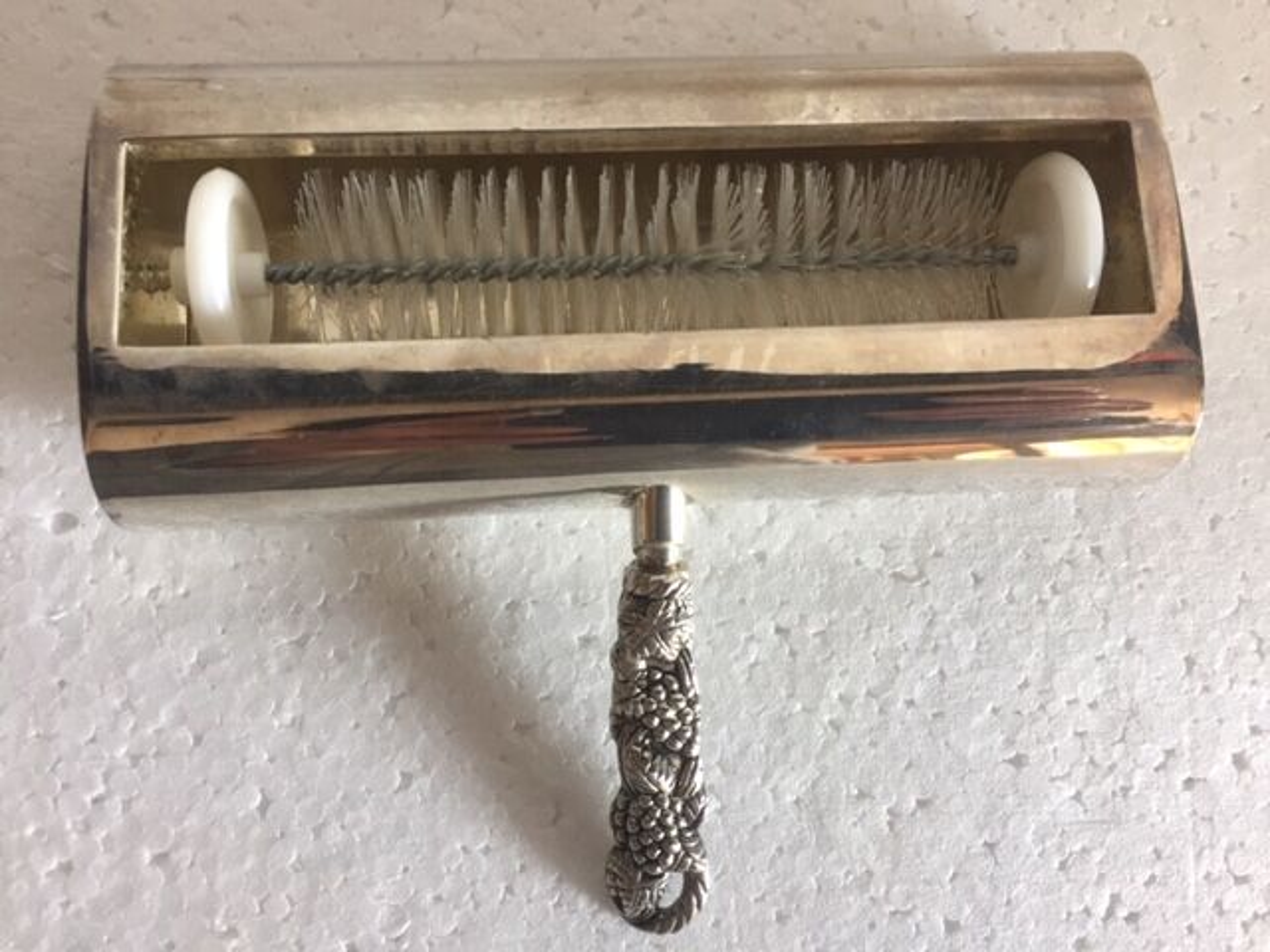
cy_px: 476
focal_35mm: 29
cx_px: 635
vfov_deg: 48.2
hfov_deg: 61.7
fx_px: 1064
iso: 100
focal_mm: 4.15
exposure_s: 1/33
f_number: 2.2
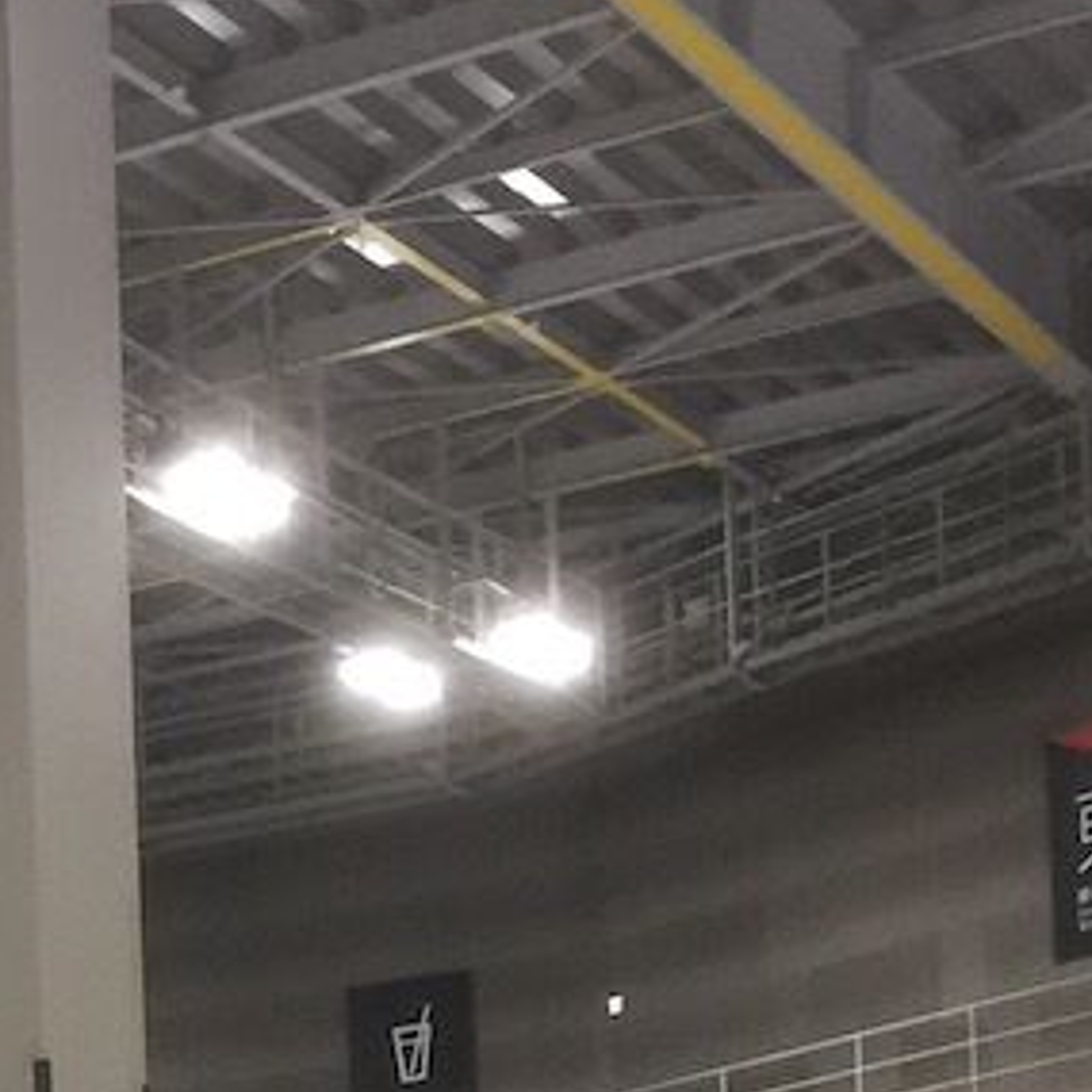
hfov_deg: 13.9
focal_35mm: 115
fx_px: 4104
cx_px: -713
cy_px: 1728
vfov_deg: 14.0
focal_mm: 4.15
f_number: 2.2
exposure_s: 1/30
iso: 50
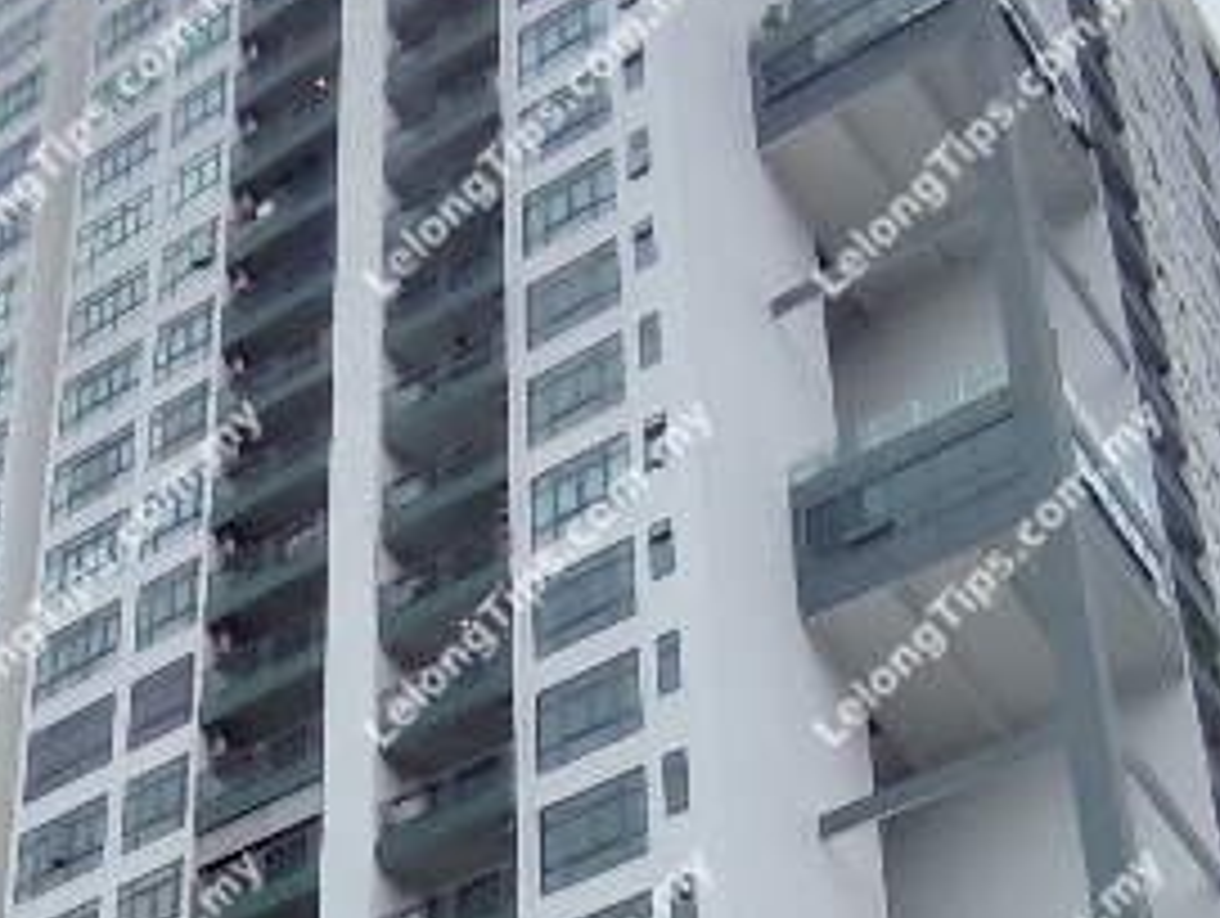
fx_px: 2541
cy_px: 1058
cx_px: -92
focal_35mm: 72
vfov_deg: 19.5
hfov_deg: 25.2
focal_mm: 1.65
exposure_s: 1/1486
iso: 50
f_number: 2.2
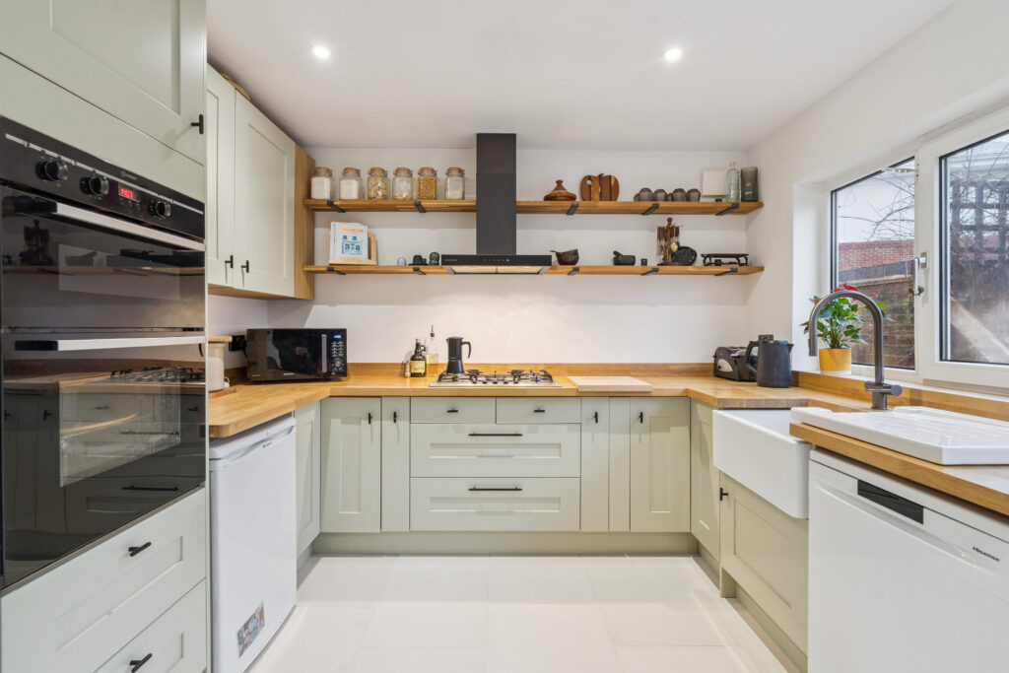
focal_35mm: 16
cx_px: 504
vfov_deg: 73.8
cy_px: 336
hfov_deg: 96.7
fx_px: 448
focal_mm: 16
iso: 640
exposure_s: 1/15
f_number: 8
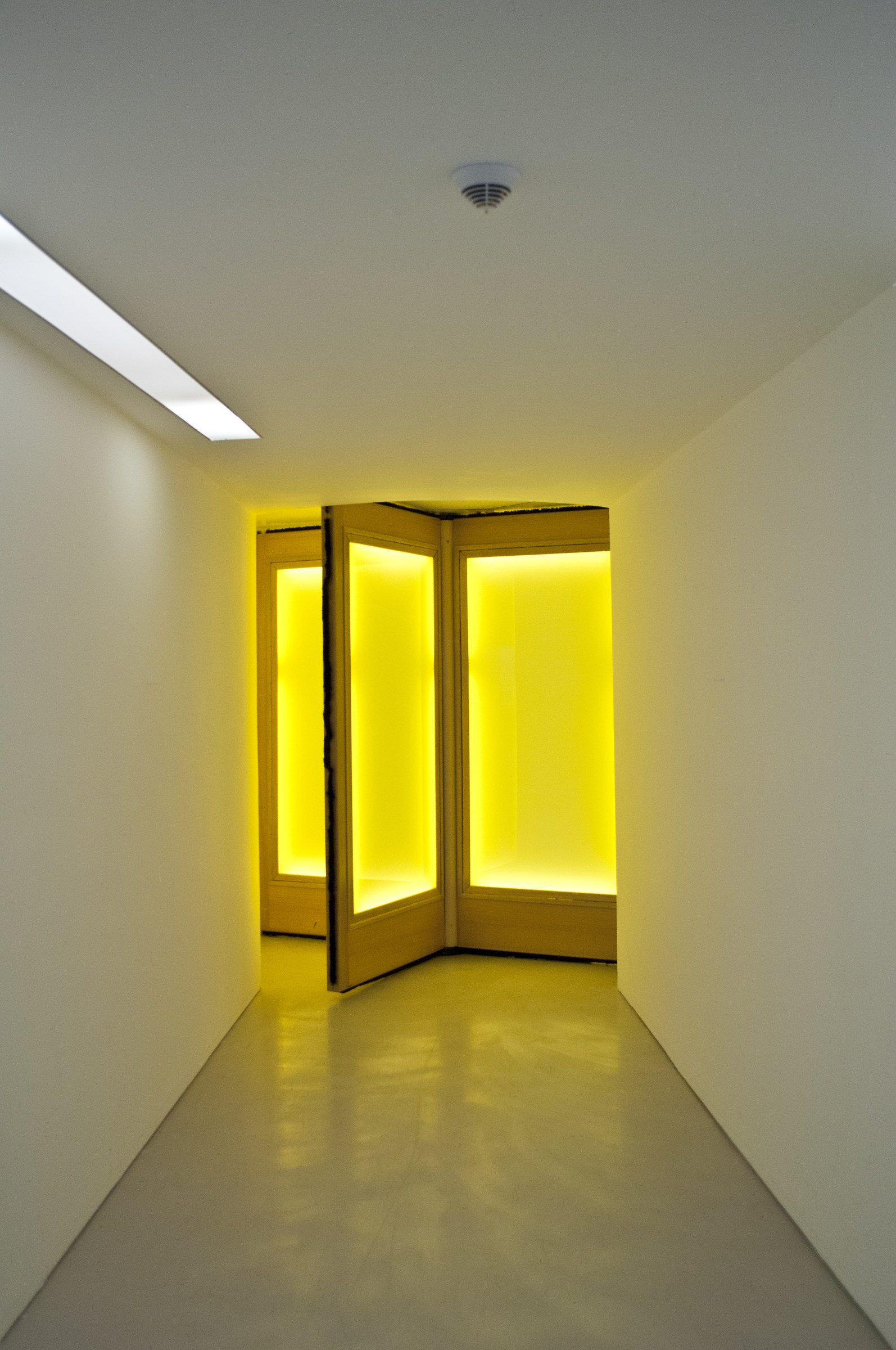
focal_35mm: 36
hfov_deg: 36.8
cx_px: 448
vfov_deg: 53.2
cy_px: 675
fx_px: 1347
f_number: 5
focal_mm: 24
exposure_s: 1/125
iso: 800
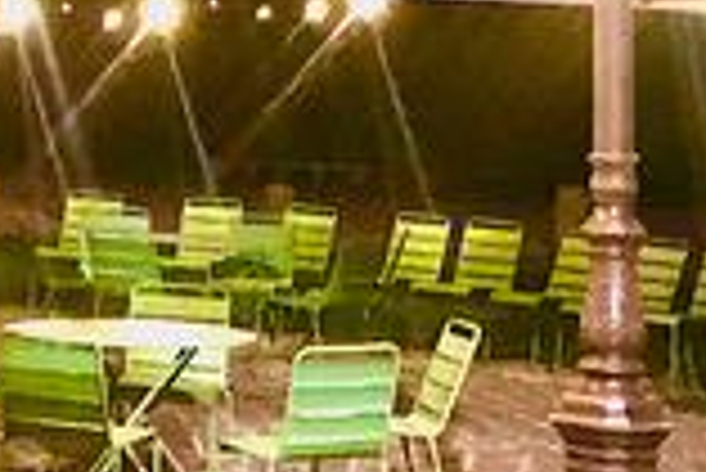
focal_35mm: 148
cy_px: -121
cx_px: -427
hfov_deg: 12.9
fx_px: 2905
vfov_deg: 9.2
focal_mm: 3.99
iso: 125
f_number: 1.8
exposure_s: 1/4
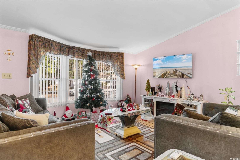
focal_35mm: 19
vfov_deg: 64.6
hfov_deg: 86.9
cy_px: 80
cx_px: 120
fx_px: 127
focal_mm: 13
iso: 100
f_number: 4.8
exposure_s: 1/15
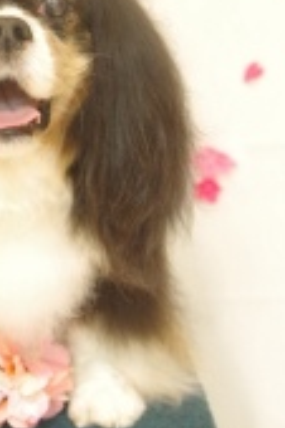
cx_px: -10
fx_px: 1178
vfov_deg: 20.1
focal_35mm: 99
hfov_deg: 13.6
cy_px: 23
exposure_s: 1/125
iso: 4000
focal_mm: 28
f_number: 4
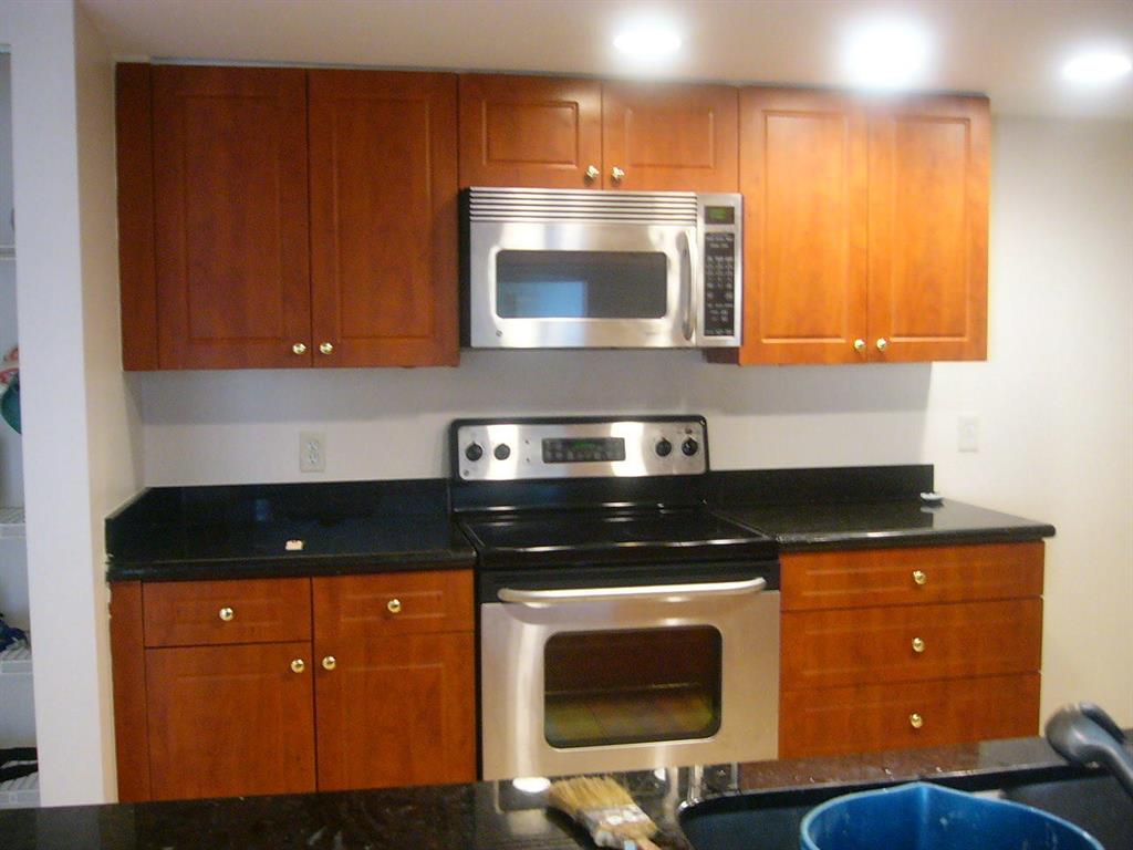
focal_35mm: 35
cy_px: 425
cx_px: 566
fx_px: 1146
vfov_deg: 40.7
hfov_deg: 52.6
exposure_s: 1/8
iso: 200
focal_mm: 5.8
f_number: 2.8
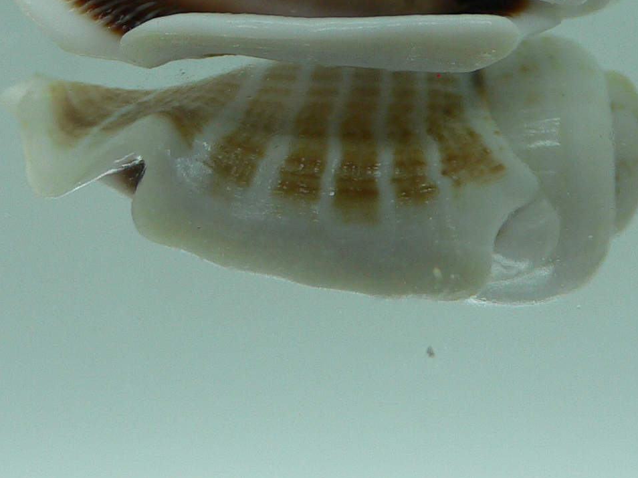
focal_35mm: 74
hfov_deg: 26.3
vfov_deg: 19.2
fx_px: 1364
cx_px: 363
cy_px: -24
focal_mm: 4.6
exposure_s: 1/80
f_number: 2.8
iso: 80
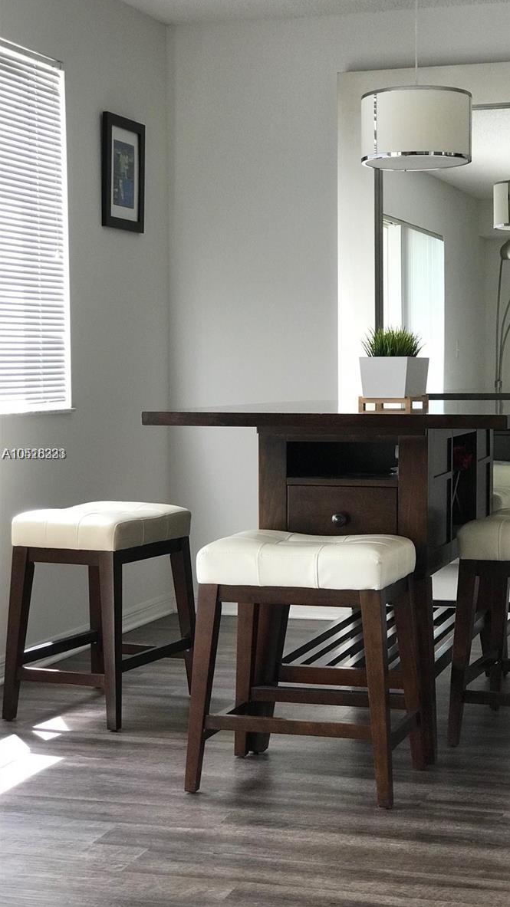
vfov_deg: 33.3
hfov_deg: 19.0
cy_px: 455
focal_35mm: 63
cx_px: 344
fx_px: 1515
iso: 80
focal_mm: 6.6
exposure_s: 1/60
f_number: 2.8
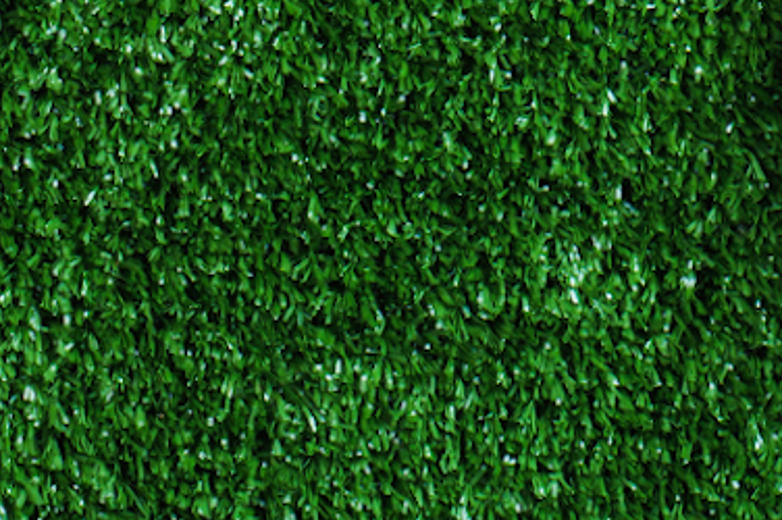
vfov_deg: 5.3
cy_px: -606
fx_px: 5456
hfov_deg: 8.0
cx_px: -366
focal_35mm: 251
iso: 100
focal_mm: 35
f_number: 9
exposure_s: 1/160
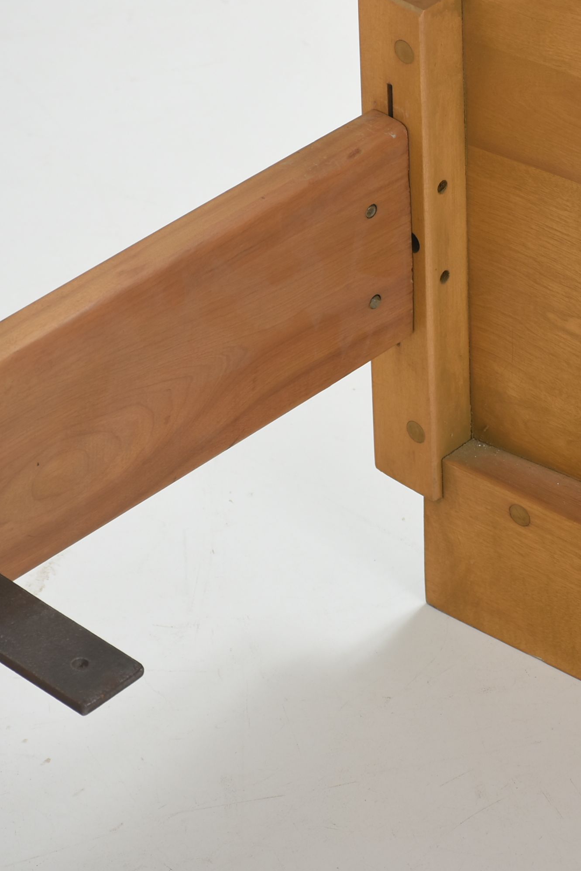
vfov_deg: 11.4
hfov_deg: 7.6
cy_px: 435
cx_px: 513
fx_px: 4356
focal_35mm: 180
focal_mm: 80
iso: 200
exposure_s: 1/160
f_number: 10
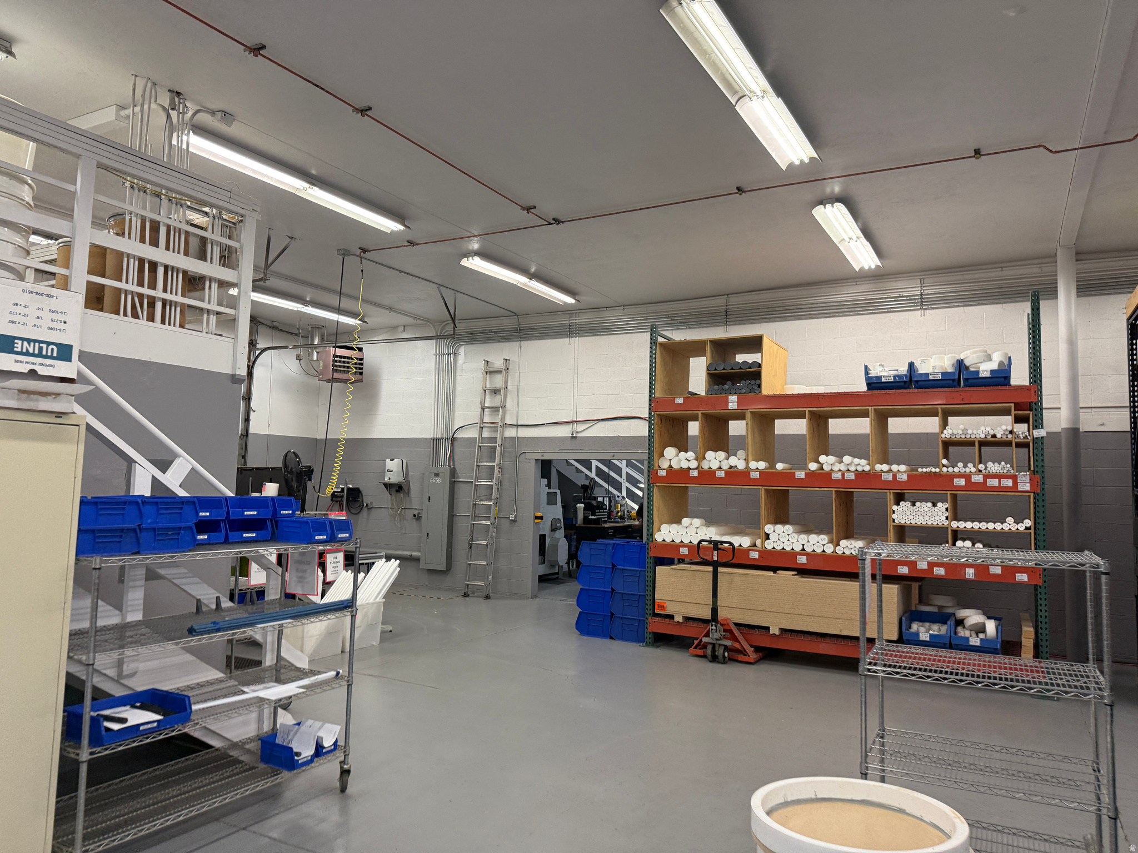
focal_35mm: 24
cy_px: 426
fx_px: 789
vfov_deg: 56.8
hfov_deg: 71.6
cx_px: 569
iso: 250
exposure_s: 1/120
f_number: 1.78
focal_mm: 6.76
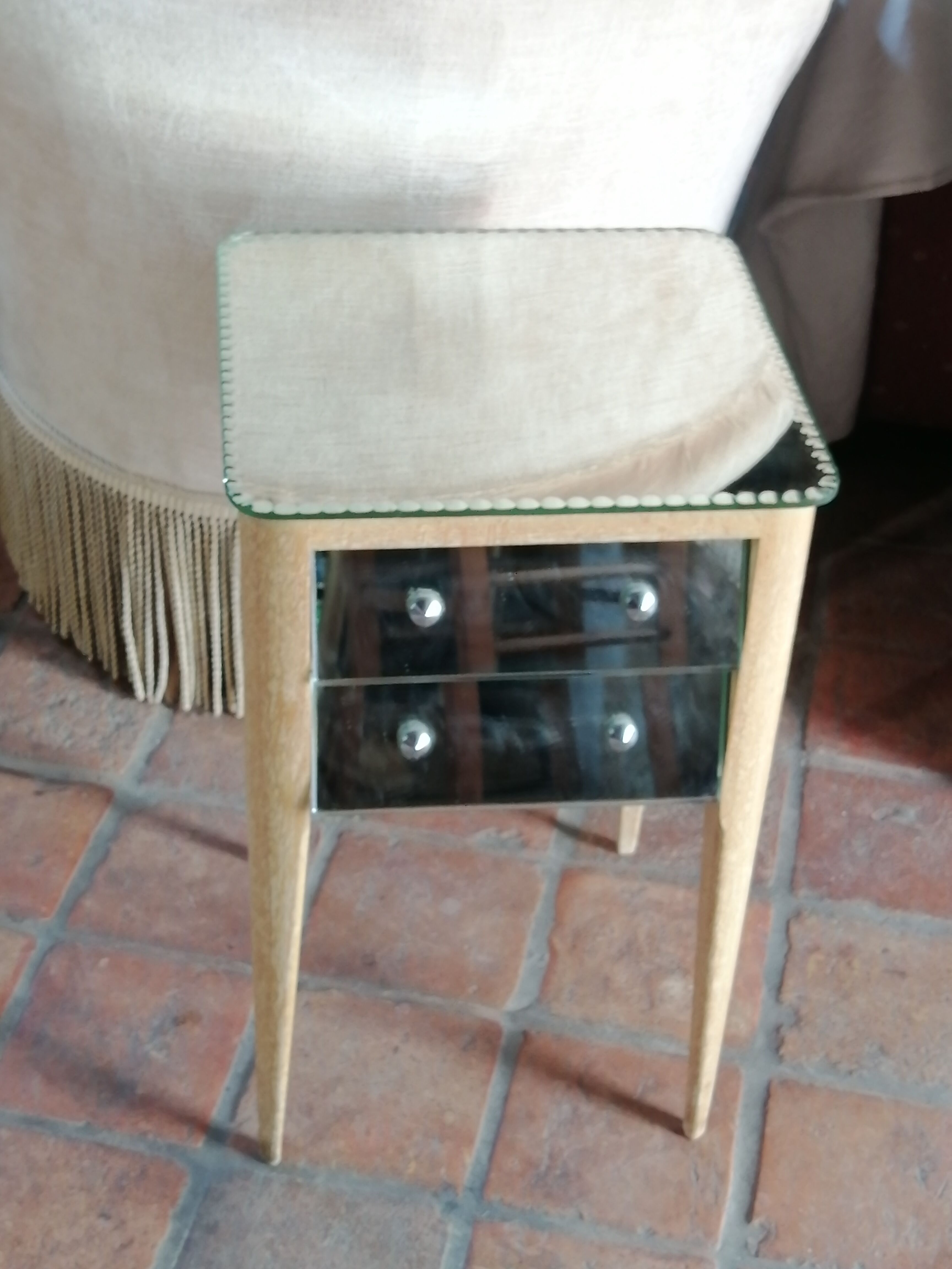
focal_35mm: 53
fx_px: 1943
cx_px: 476
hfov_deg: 27.5
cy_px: 634
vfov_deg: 36.2
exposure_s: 1/33.3
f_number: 1.8
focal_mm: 3.95
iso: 250
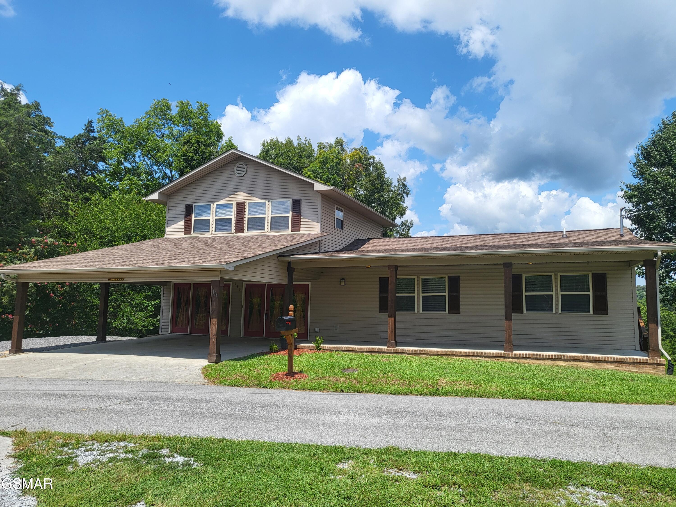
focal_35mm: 26
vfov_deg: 53.1
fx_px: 508
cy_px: 254
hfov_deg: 67.3
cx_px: 338
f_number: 1.8
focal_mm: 4.25
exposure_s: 1/2805
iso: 50
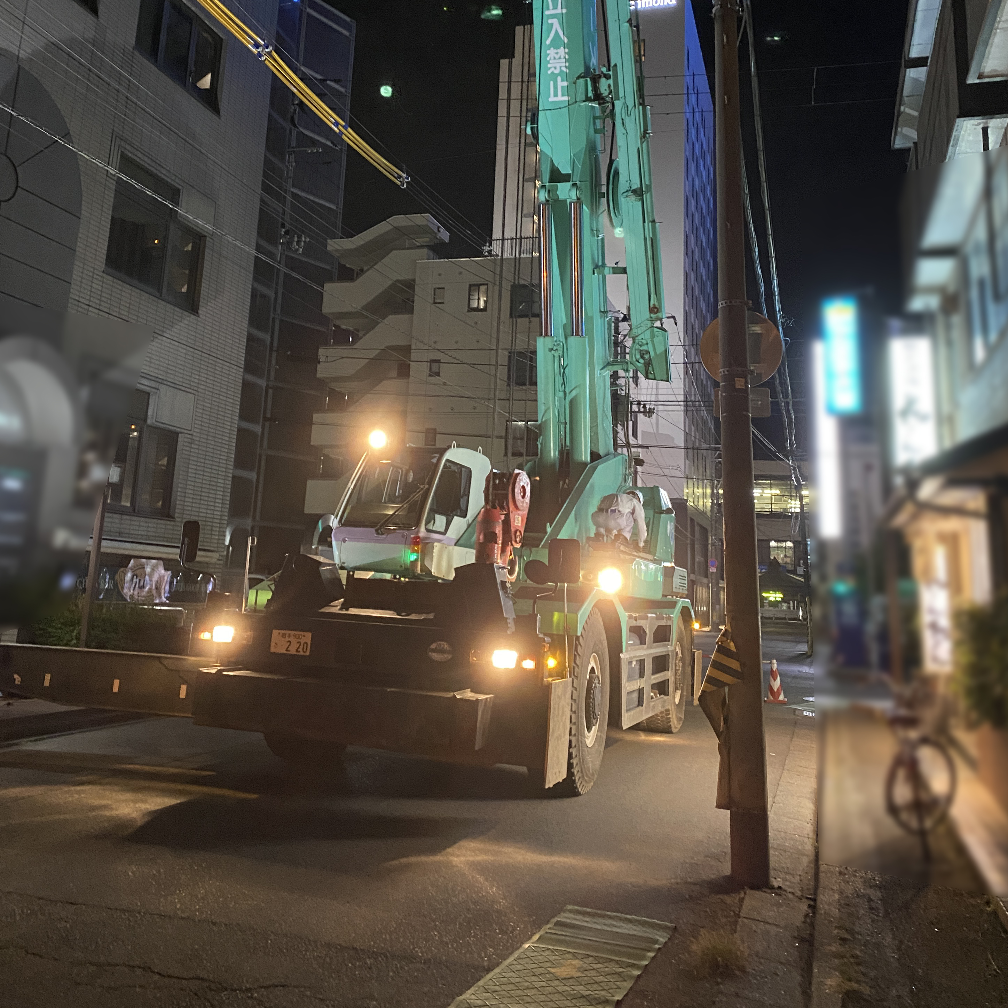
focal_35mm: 32
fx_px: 1054
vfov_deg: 50.2
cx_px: 493
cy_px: 337
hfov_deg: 51.1
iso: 640
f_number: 1.8
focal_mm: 4.25
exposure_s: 1/25
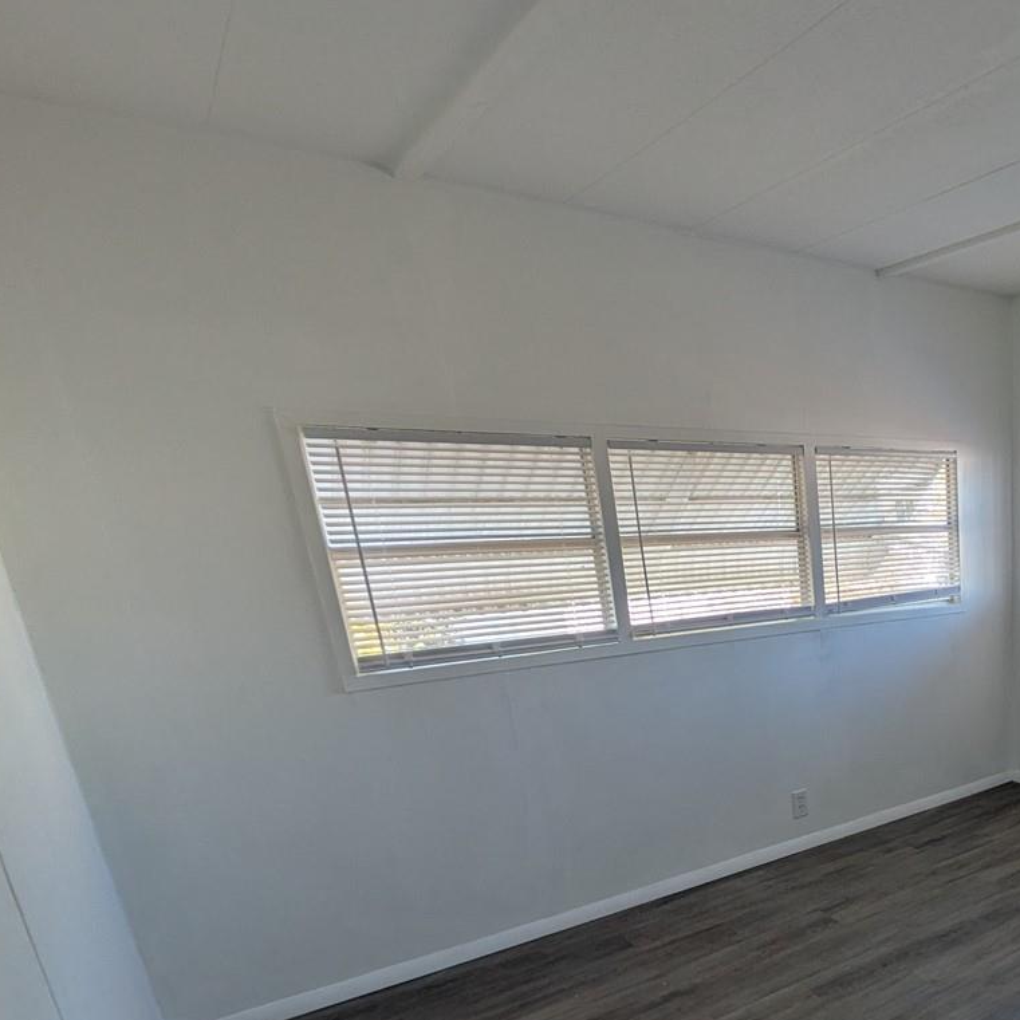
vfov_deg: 57.7
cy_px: 772
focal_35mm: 26
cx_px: 949
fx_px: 867
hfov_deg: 52.3
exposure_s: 1/113
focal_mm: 1.85
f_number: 2.2
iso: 44
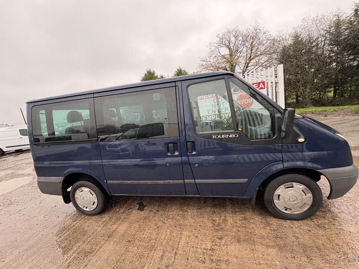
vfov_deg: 85.7
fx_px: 145
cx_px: 180
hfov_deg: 102.1
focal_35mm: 14
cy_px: 134
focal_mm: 2.22
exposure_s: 1/96
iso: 250
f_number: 2.2
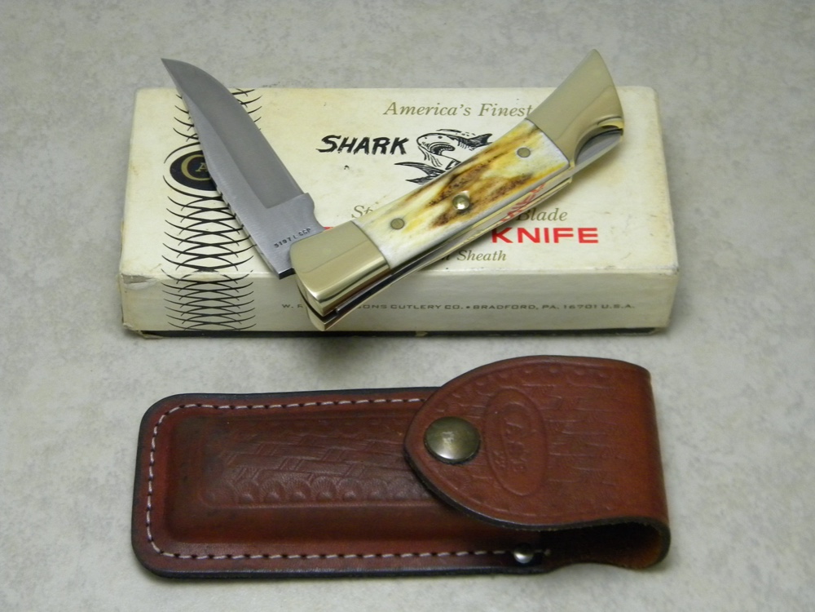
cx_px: 408
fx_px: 1577
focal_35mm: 67
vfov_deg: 21.9
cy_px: 306
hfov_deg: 29.0
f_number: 4.3
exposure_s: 1/25.8
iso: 400
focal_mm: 12.2
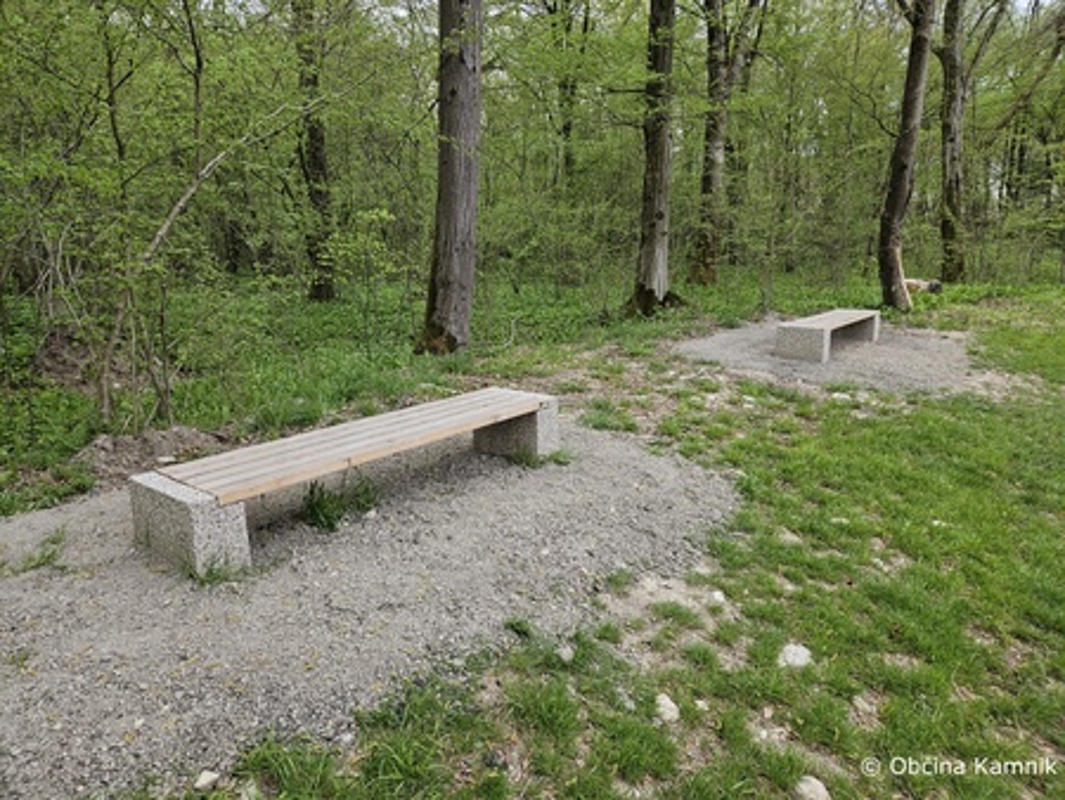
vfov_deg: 58.9
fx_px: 708
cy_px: 400
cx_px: 532
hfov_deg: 73.9
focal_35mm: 23
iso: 25
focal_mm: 5.4
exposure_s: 1/251
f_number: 1.8
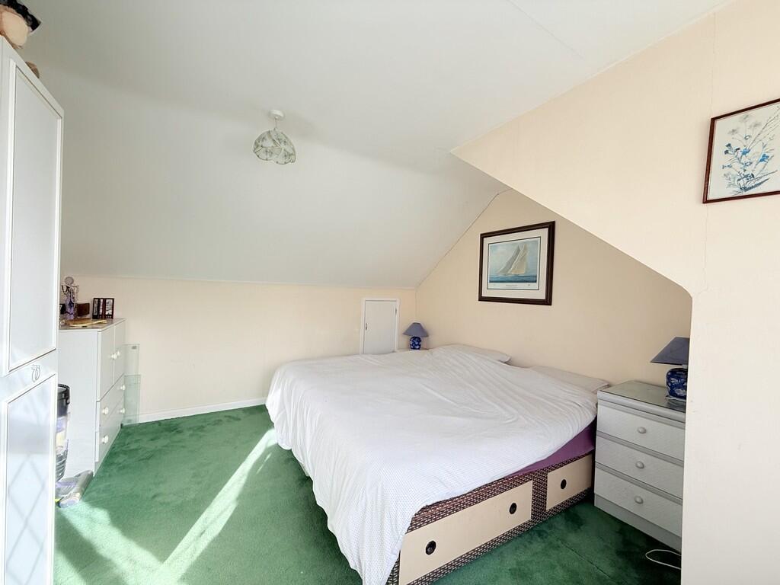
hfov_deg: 102.1
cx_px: 390
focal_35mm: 14
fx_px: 315
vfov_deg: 85.7
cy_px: 292
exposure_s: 1/156
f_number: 2.2
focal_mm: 2.22
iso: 50
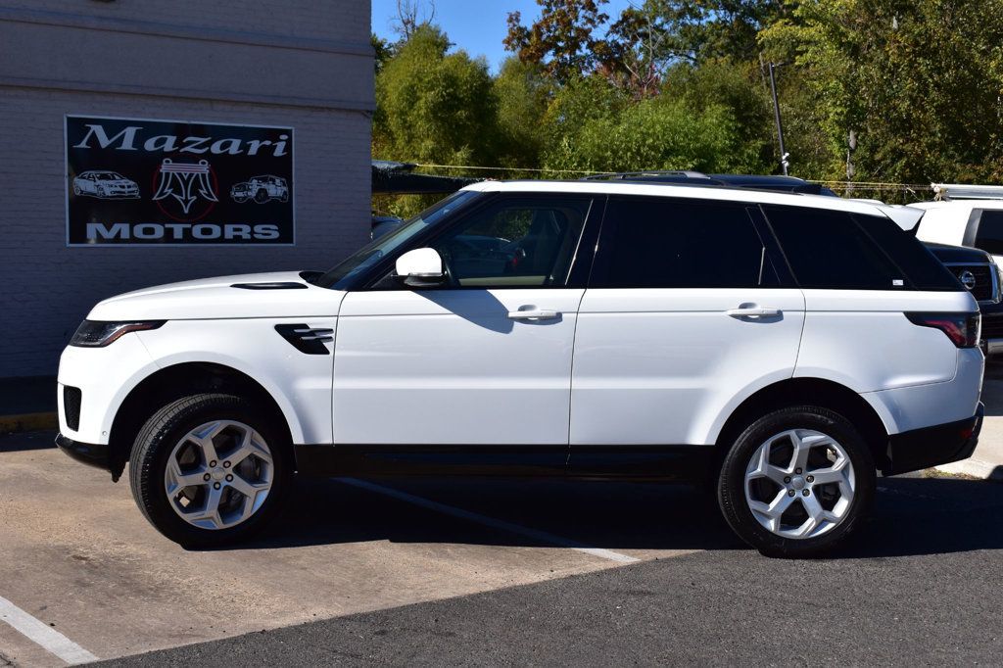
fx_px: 1420
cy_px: 334
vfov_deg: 26.5
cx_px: 502
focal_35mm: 51
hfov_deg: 38.9
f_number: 11
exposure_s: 1/500
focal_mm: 34
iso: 220
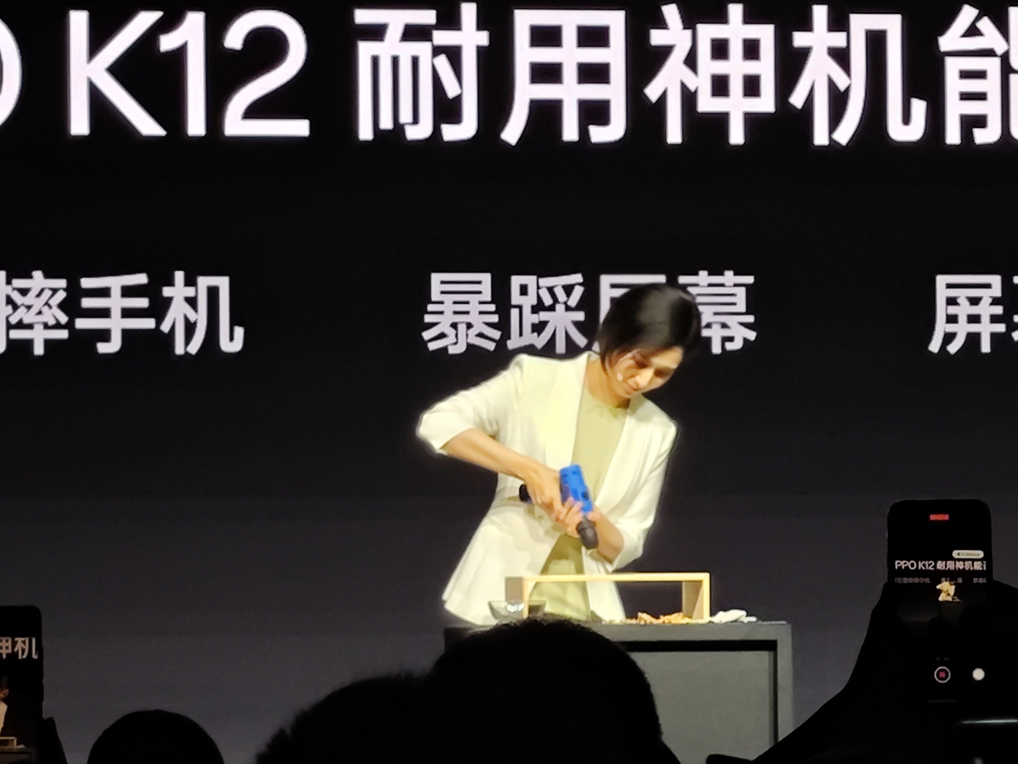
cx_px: 509
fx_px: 6882
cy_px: 382
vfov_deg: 6.4
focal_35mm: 234
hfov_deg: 8.5
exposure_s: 1/100
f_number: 2
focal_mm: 9
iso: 320
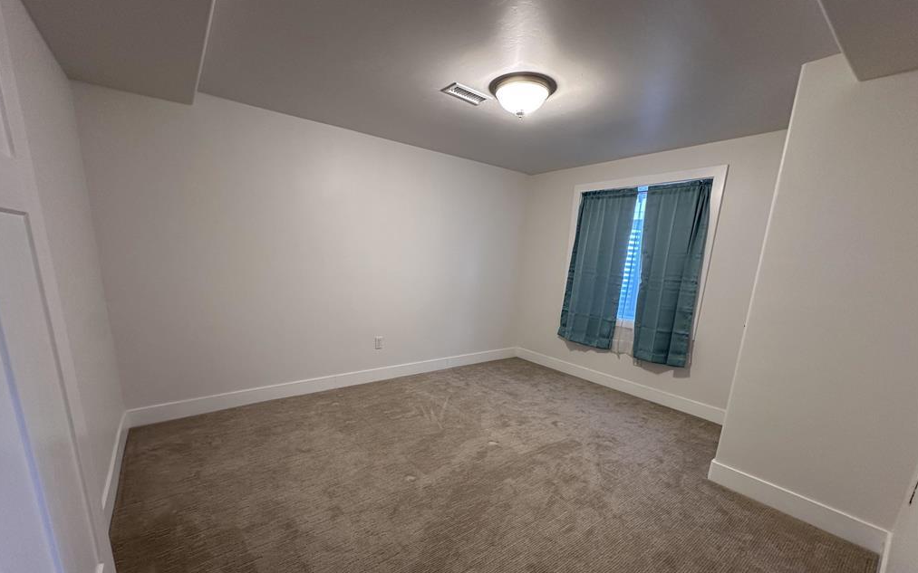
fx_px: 375
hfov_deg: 101.5
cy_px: 341
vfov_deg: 74.0
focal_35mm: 15
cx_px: 459
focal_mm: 2.22
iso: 160
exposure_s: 1/60
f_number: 2.2
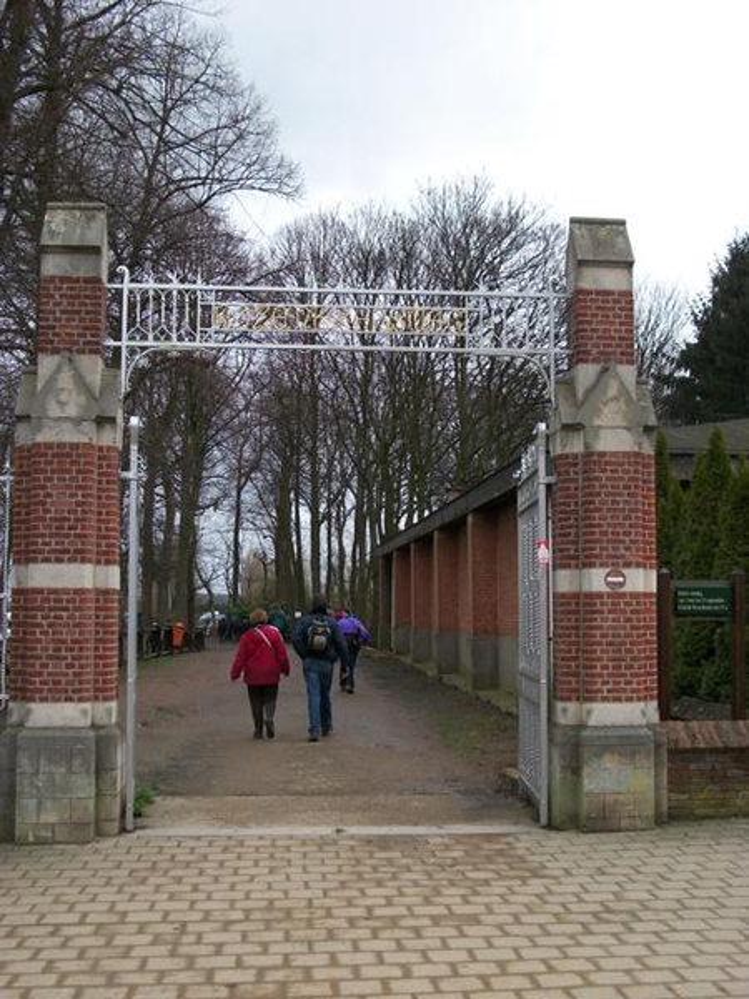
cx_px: 374
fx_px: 1154
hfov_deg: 36.0
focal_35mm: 40
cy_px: 500
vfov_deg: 46.8
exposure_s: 1/320
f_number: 3.2
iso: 80
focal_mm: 7.1
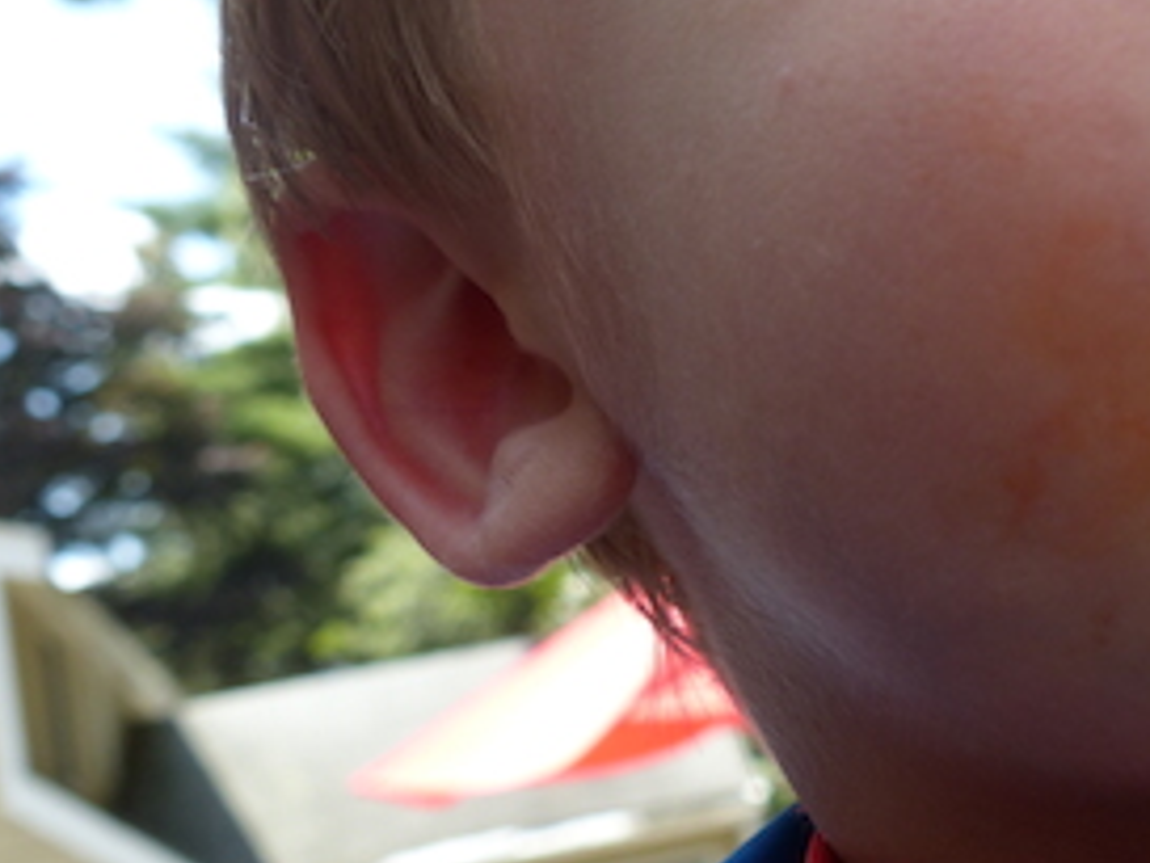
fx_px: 2725
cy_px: 349
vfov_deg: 18.0
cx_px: 971
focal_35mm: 82
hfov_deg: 23.4
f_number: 3.2
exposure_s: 1/125
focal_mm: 7.6
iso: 100
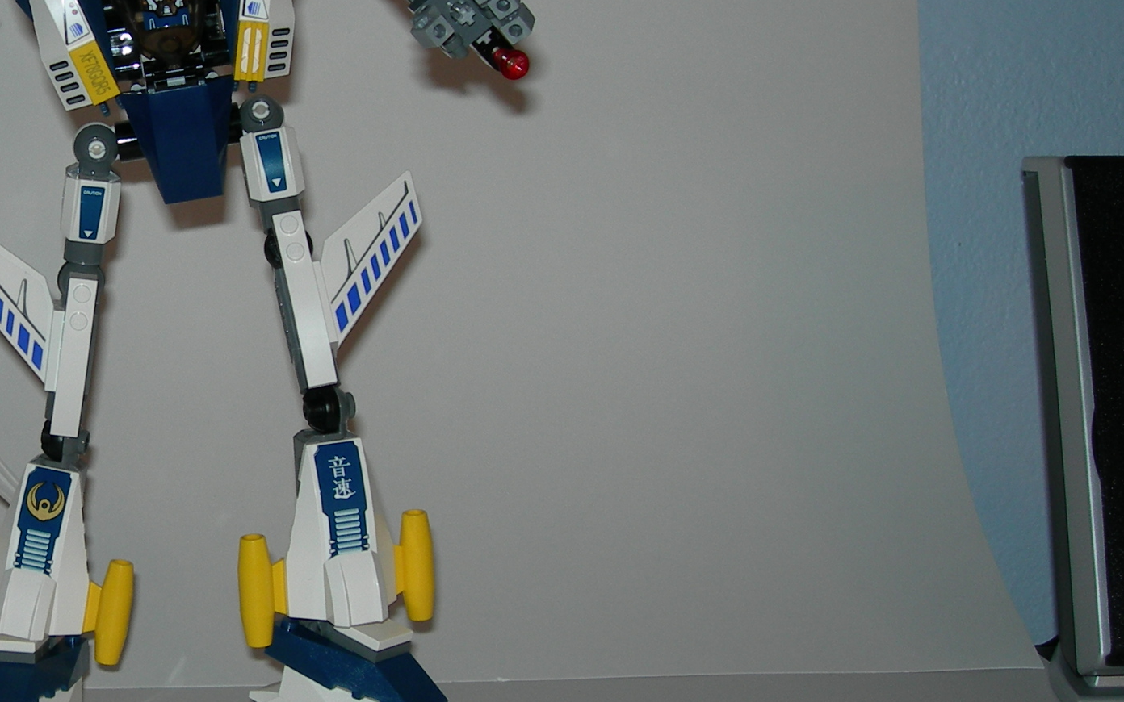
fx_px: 2297
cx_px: 95
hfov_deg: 26.5
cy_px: 212
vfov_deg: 17.3
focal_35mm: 75
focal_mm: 7.8
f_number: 2.8
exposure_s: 1/60.1
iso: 50
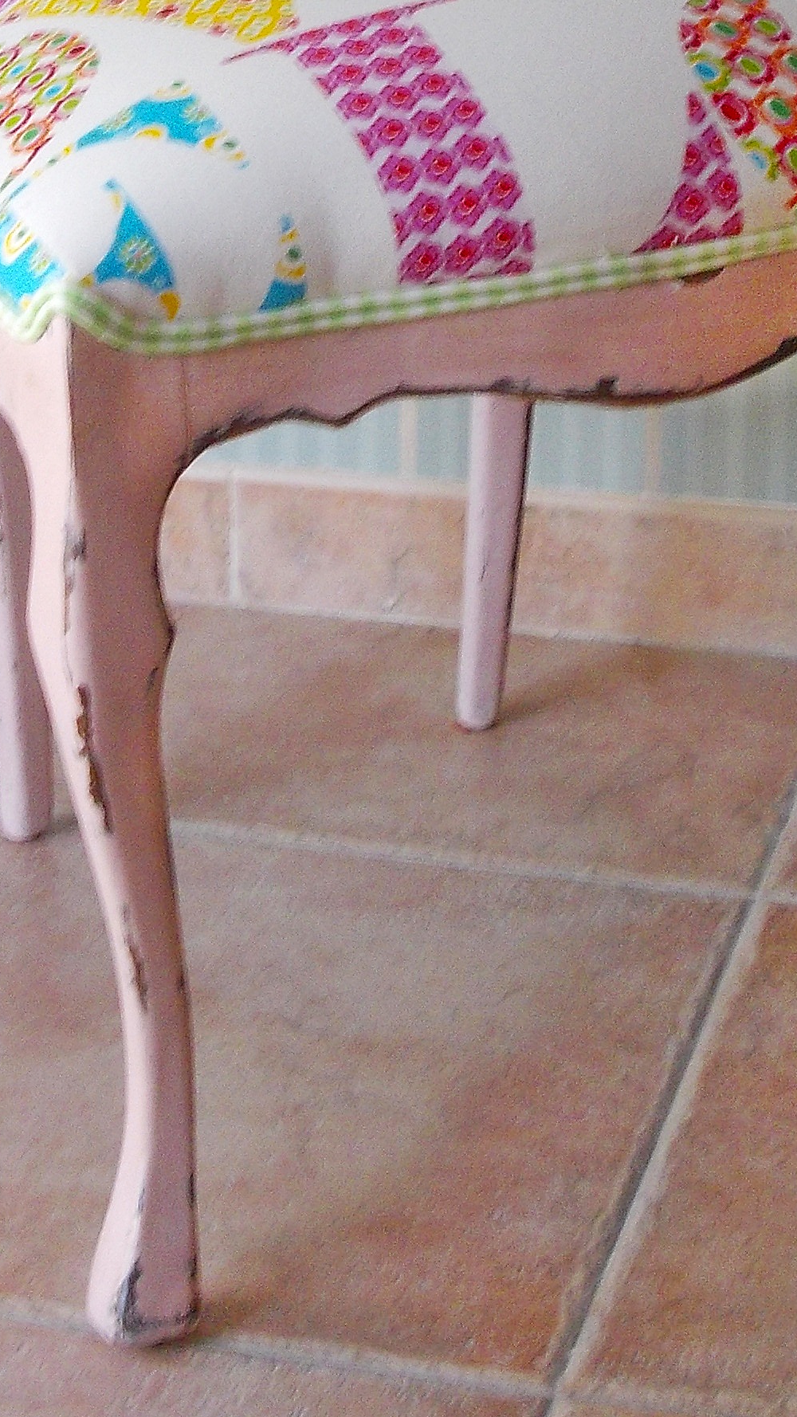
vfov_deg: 18.3
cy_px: -26
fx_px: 4283
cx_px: 364
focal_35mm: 114
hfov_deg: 10.6
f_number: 3.6
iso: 125
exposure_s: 1/30
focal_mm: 7.2
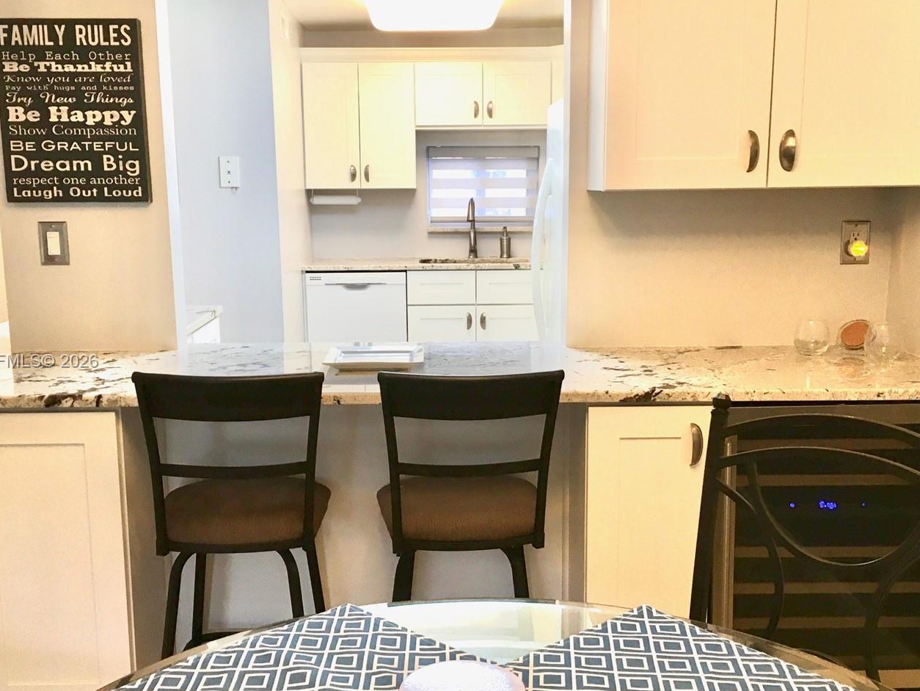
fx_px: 984
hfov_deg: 50.1
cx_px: 456
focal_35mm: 37
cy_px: 362
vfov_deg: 38.7
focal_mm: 4.15
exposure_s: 1/30
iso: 64
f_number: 2.2
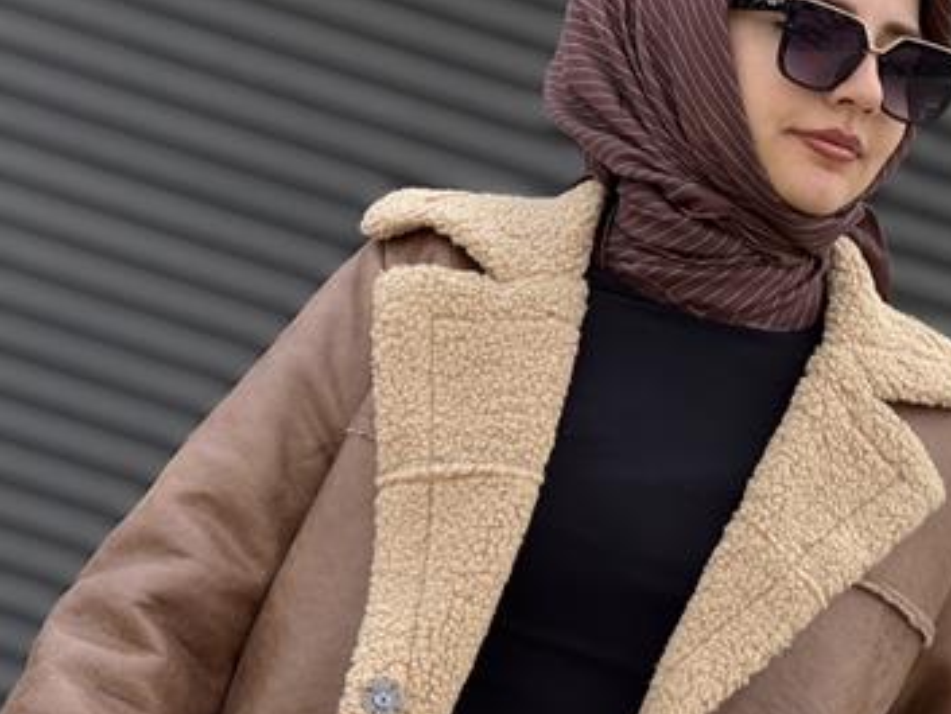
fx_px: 4974
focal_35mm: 181
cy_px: 556
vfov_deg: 8.2
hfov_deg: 10.9
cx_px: 533
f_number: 2.8
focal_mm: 15.66
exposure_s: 1/333
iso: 50
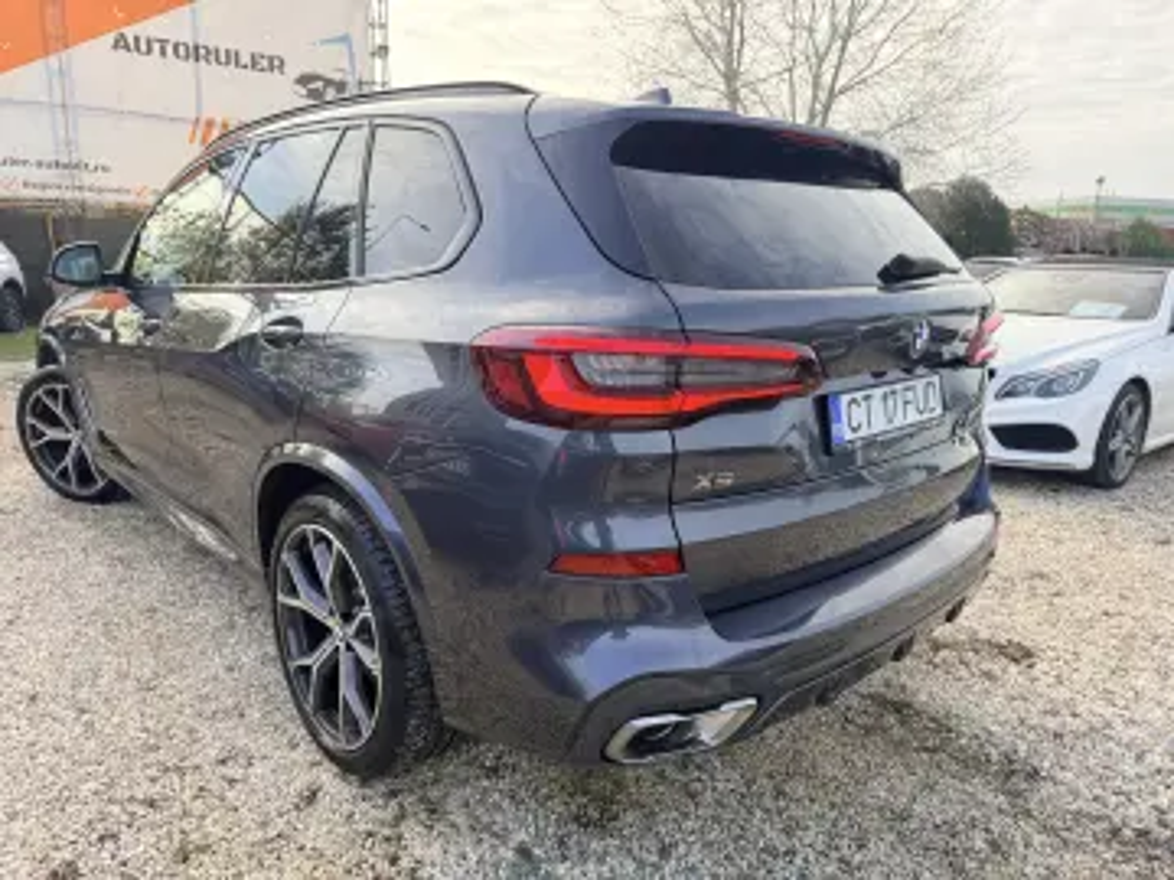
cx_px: 587
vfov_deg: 56.8
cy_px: 440
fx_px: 814
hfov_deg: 71.6
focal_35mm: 24
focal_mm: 6.76
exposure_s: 1/607
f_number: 1.78
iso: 100
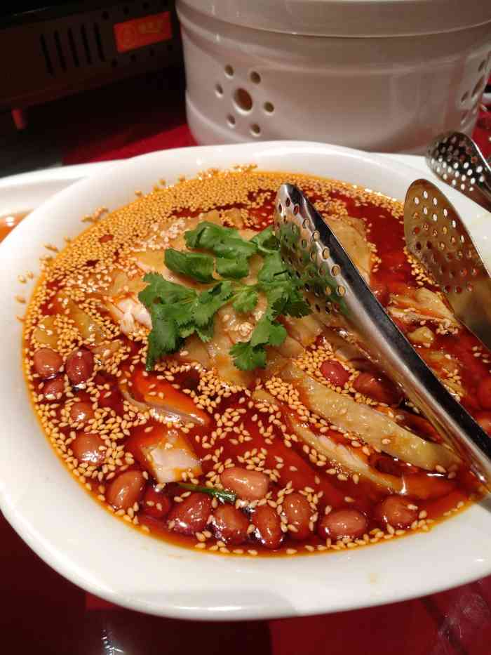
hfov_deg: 61.1
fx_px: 416
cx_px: 246
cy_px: 328
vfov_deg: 76.4
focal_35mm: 22
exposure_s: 1/50
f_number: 2.2
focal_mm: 3.81
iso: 200
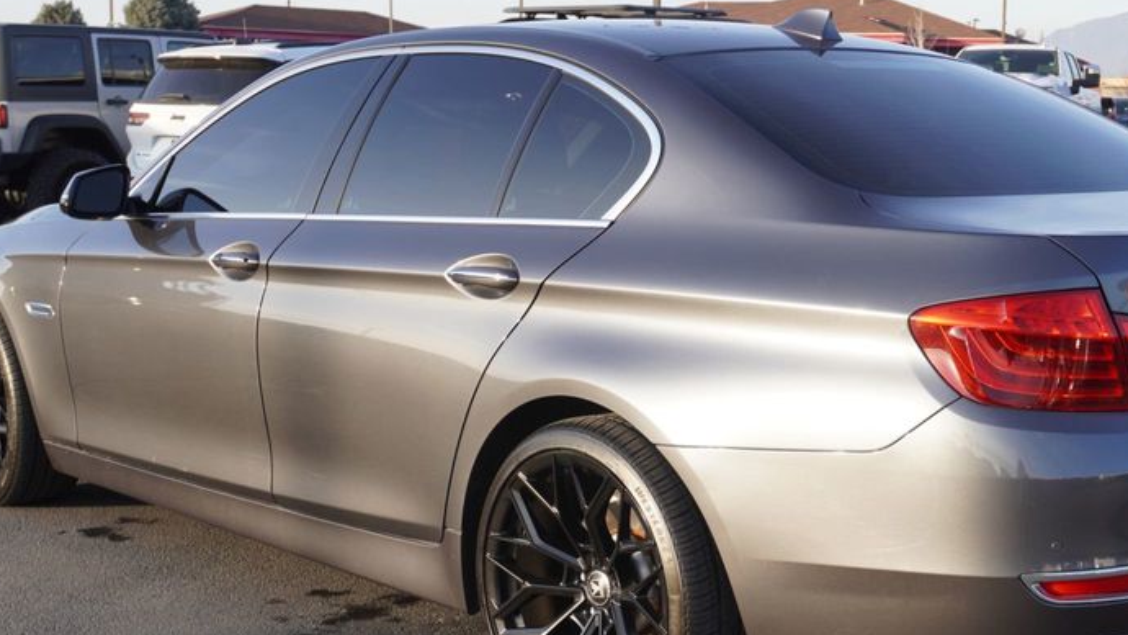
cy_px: 440
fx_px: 1675
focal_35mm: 56
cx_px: 680
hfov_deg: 37.1
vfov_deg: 21.3
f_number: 5.6
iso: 100
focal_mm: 24
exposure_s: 1/125
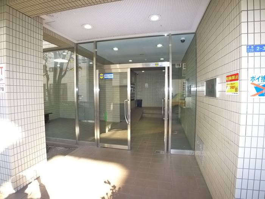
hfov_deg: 71.6
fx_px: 184
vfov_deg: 56.8
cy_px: 100
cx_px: 132
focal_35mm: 24
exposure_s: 1/100
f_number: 2
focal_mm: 5.1
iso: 400
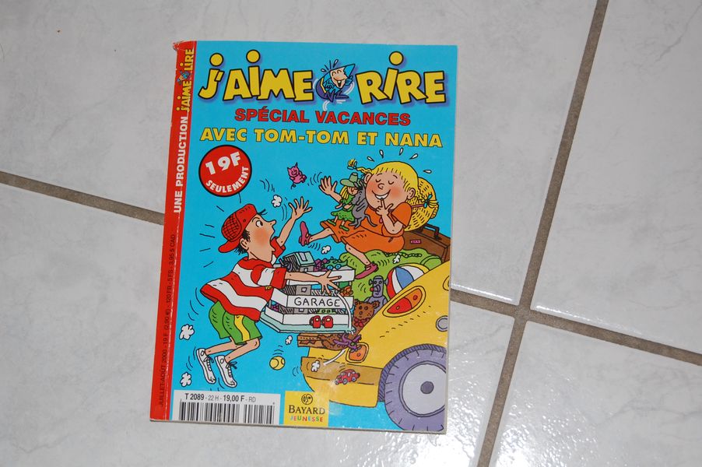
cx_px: 351
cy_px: 234
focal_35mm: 75
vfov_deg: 18.2
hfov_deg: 27.0
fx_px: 1461
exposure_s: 1/60
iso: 400
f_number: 5.6
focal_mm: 50
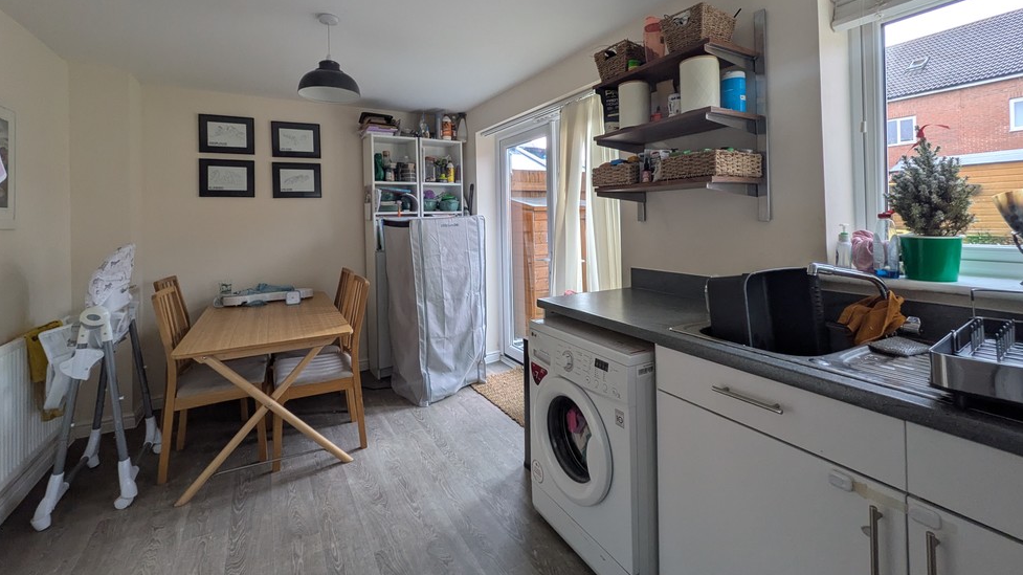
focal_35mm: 16
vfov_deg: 66.0
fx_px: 434
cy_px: 215
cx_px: 498
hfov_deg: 99.4
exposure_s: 1/100
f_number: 2.2
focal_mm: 1.83
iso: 80
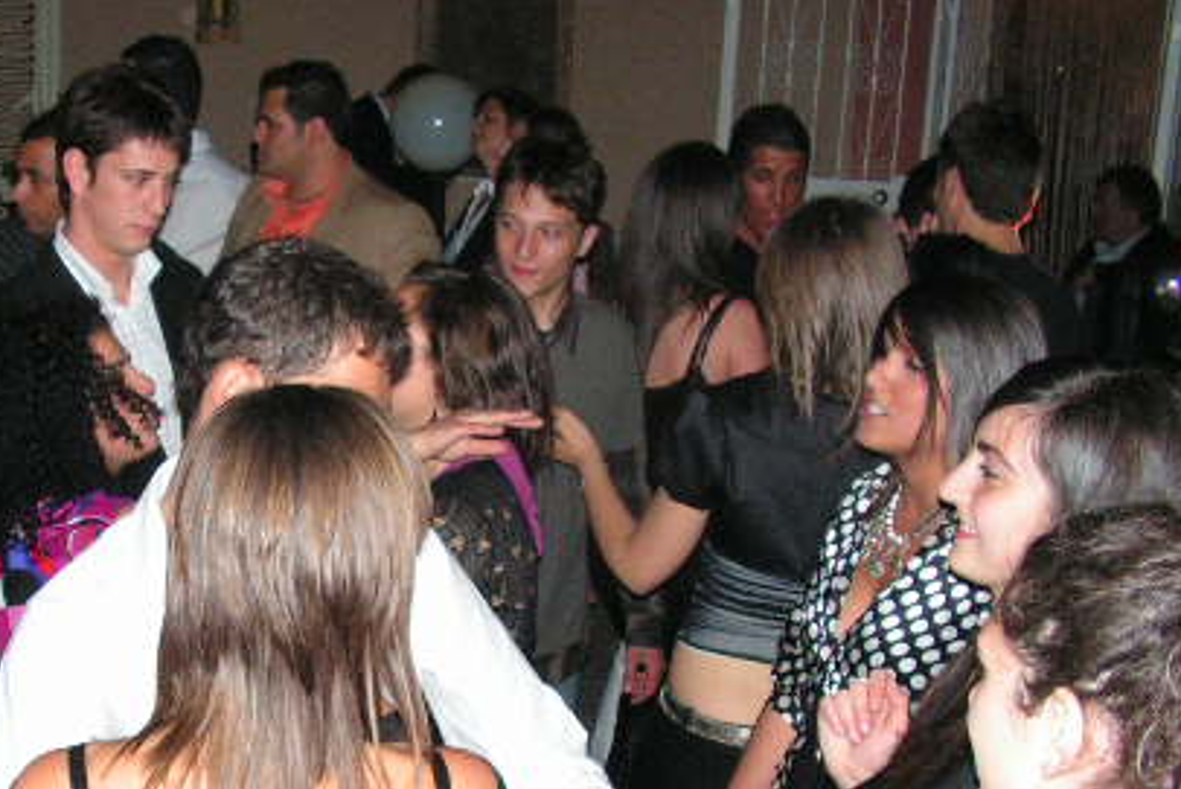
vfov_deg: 22.7
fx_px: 1936
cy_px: 626
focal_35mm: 59
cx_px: 305
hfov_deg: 33.3
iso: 200
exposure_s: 1/40
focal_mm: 6
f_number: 4.8
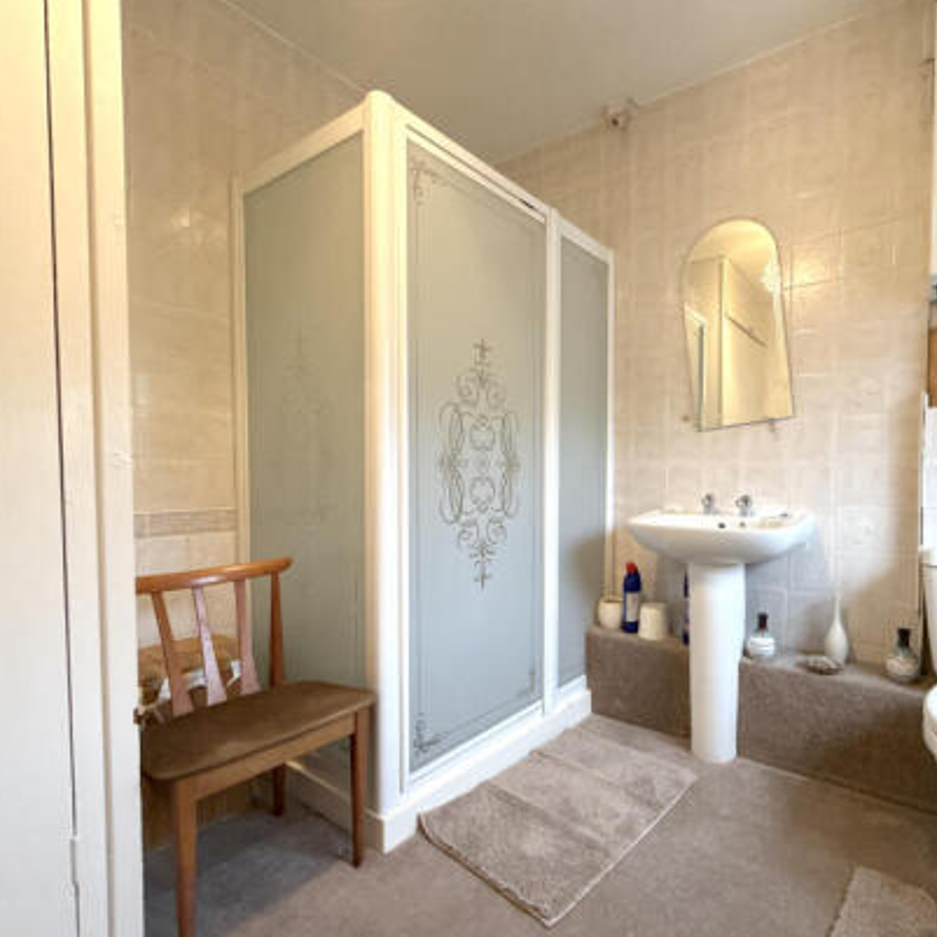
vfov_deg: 80.7
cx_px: 571
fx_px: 551
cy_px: 494
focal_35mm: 18
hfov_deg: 79.6
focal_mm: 2.22
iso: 320
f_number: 2.2
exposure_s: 1/100
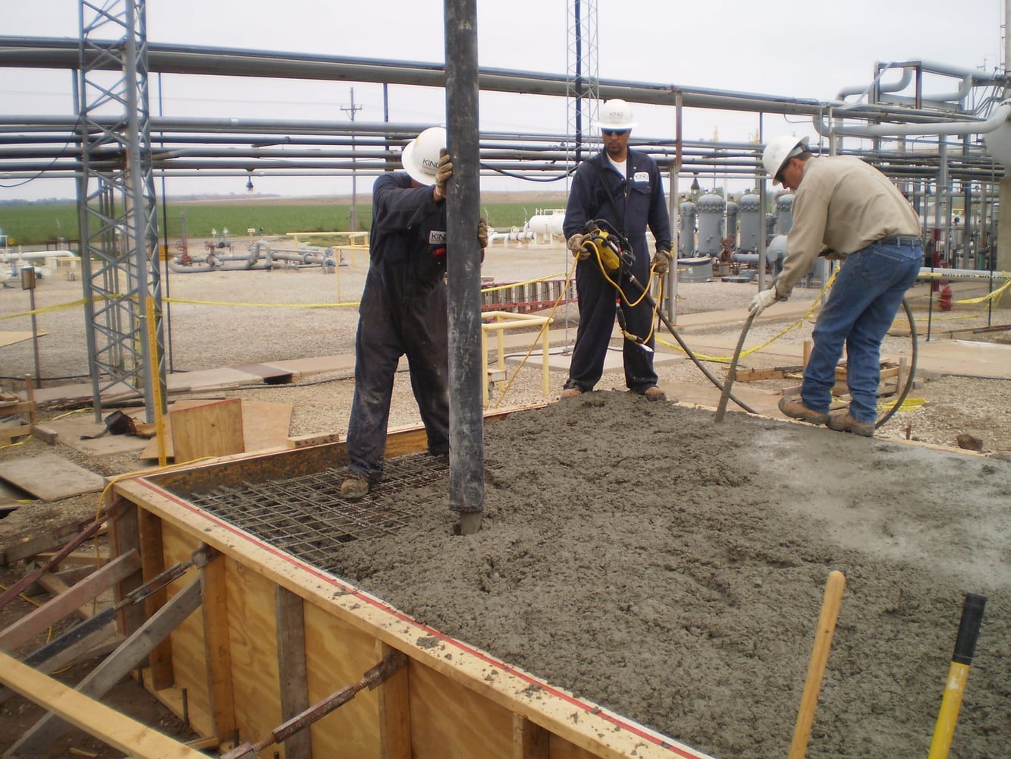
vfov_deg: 39.7
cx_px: 506
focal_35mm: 36
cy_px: 380
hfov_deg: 51.4
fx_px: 1052
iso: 64
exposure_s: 1/400
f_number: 3.1
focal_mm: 6.3
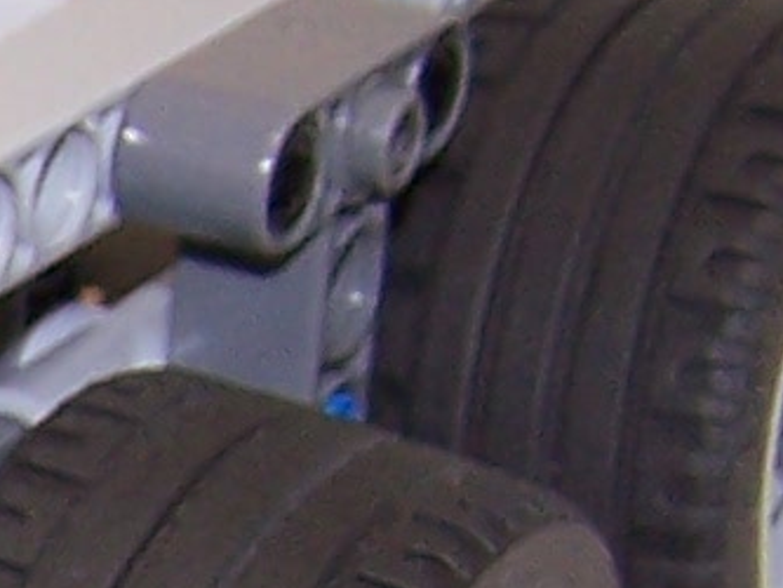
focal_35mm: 294
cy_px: 1454
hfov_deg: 6.3
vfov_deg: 4.9
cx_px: -1376
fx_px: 6653
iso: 80
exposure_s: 1/60
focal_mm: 6.3
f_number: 2.8
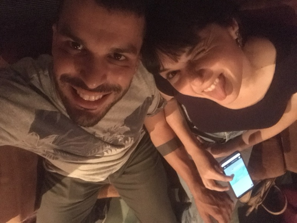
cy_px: 112
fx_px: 275
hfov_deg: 56.8
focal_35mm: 32
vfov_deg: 44.2
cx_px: 148
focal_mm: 2.87
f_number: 2.2
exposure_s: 1/17
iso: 1600
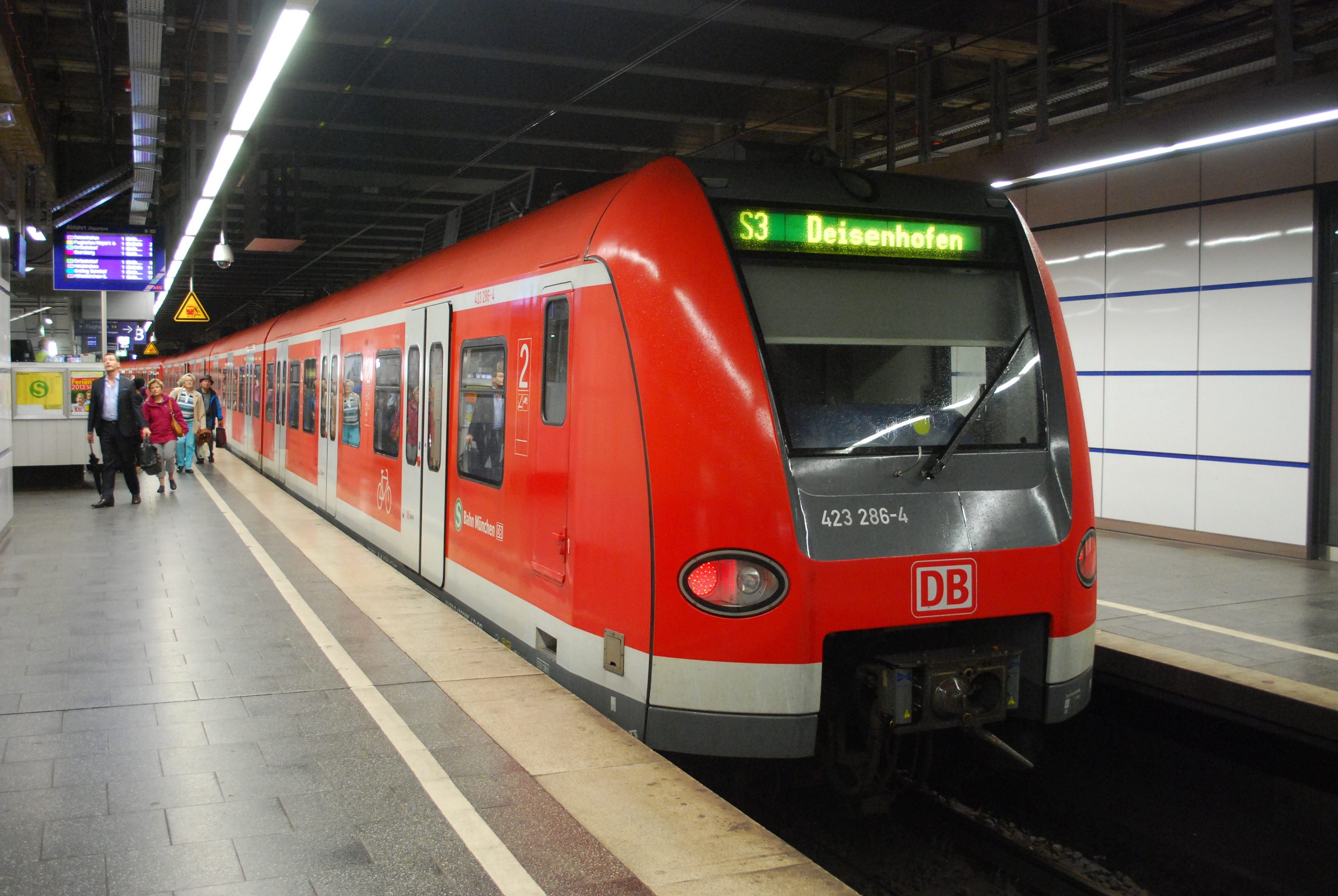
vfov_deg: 40.1
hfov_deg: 57.2
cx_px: 669
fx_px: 1228
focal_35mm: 33
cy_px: 448
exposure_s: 1/30
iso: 1100
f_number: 4
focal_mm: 22
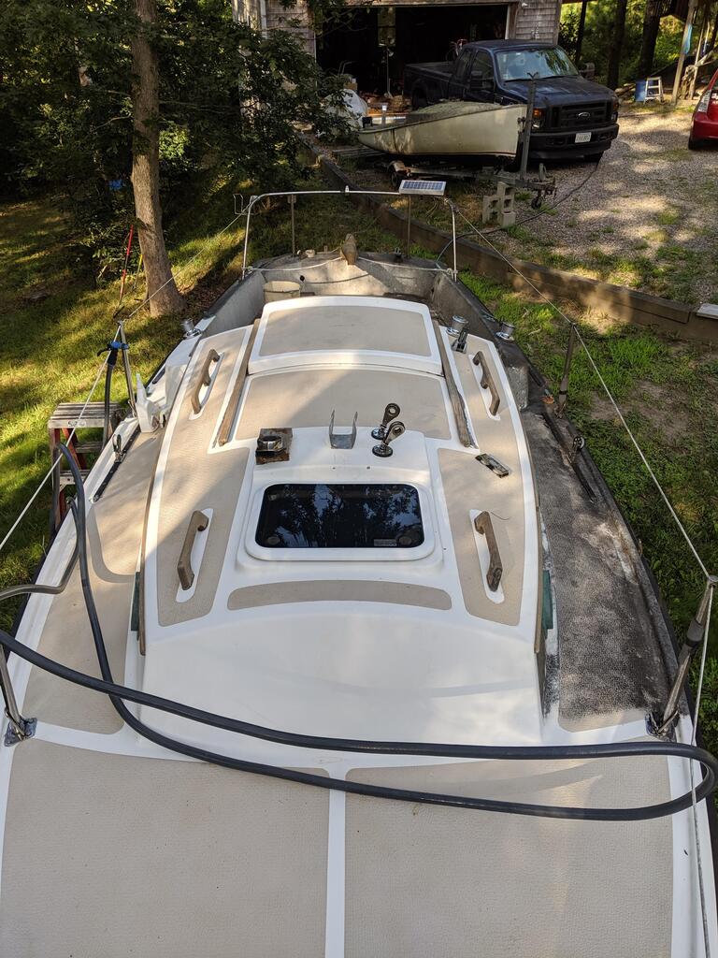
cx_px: 359
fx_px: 747
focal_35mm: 27
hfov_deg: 51.4
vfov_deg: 65.3
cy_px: 479
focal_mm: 4.44
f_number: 1.8
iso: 60
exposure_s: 1/903
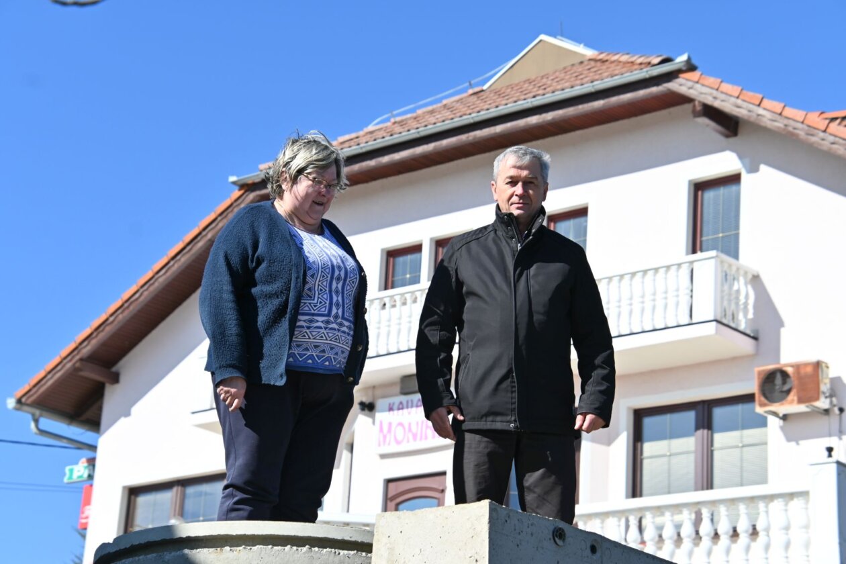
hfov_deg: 19.5
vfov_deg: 13.0
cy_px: 282
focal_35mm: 105
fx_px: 2467
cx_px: 423
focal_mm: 70
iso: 100
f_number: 5.6
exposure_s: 1/400
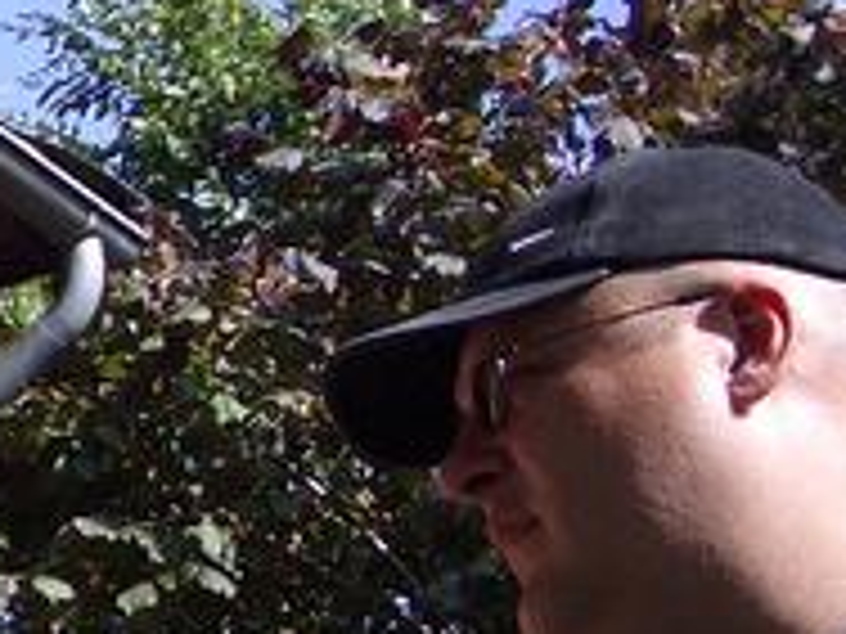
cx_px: -418
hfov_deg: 15.3
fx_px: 2908
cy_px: 400
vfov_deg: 12.4
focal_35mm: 119
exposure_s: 1/640
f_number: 2.6
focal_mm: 5.8
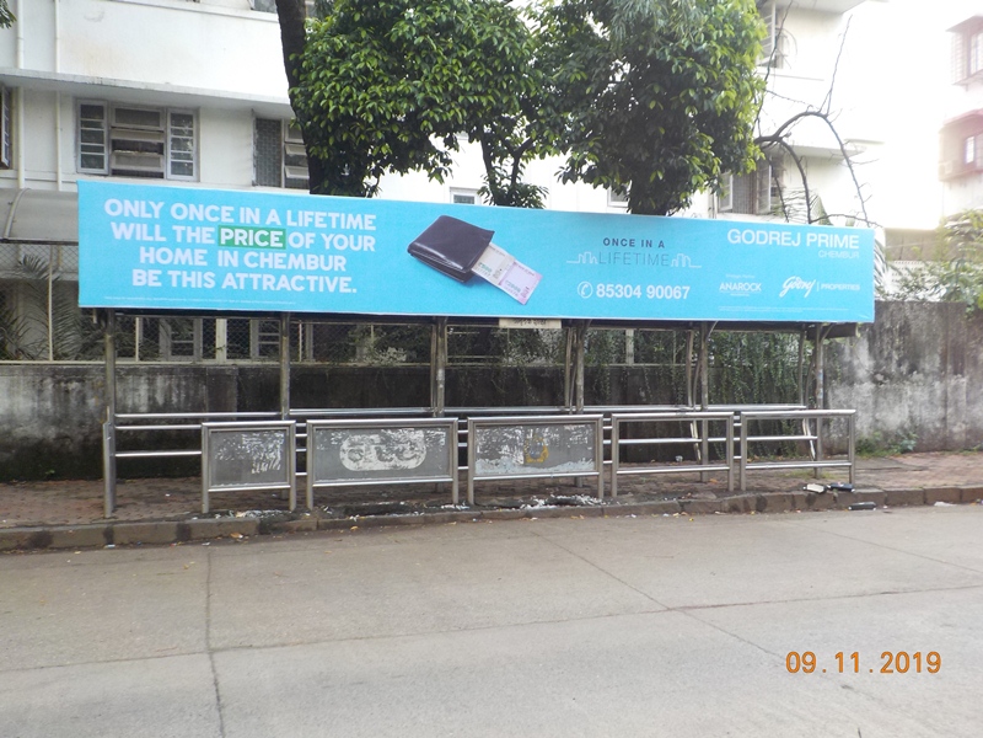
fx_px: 852
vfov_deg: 46.8
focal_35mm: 30
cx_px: 492
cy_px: 369
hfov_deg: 60.0
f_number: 3.3
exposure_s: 1/40
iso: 125
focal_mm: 4.1
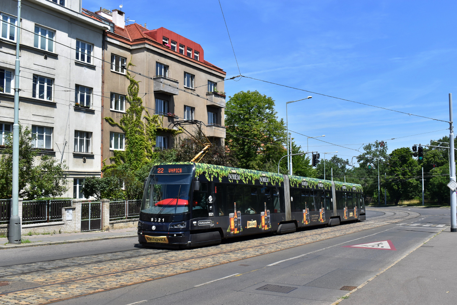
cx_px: 228
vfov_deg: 35.5
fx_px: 476
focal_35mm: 38
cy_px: 152
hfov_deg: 51.3
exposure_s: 1/320
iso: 200
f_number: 9
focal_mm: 25
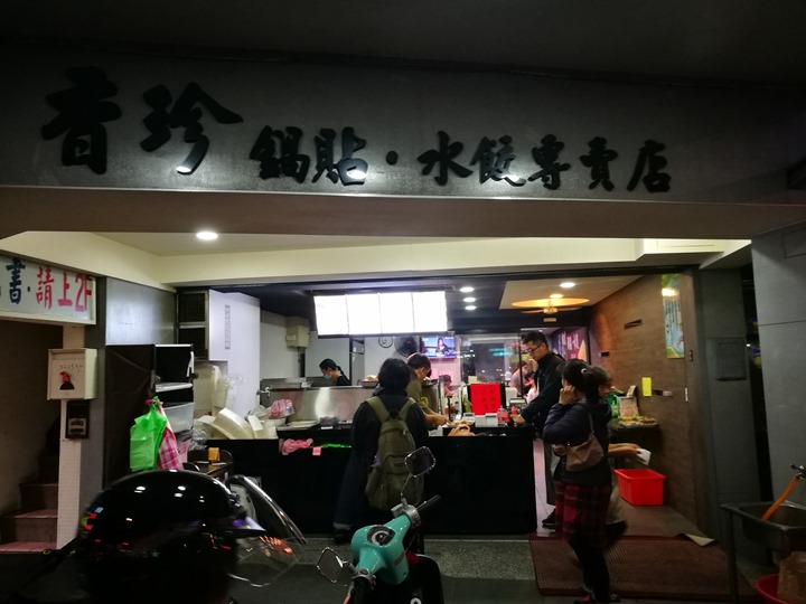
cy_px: 302
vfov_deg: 51.4
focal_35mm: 27
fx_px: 629
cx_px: 403
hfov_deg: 65.3
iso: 320
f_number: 2.2
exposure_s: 1/30
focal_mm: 4.5
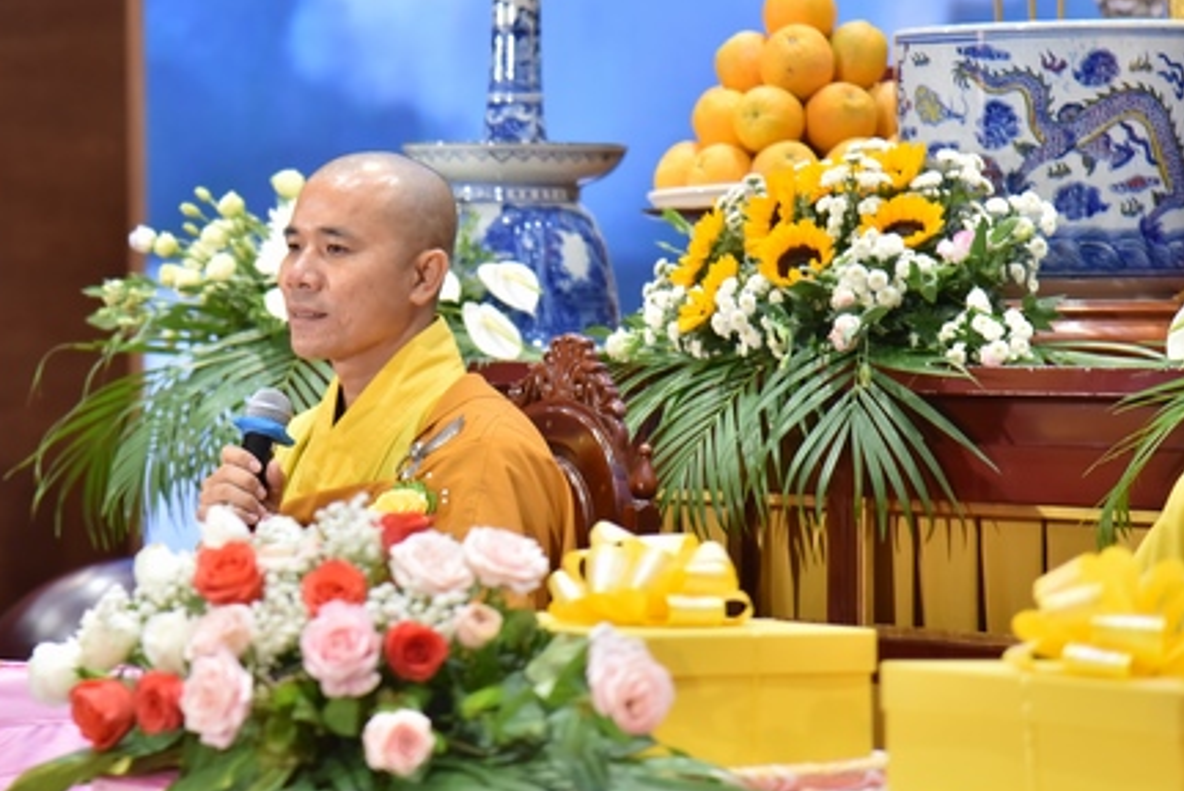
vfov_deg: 7.6
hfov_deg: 11.3
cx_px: 324
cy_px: 266
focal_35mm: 181
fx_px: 5957
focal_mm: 120
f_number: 4
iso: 1250
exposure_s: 1/100
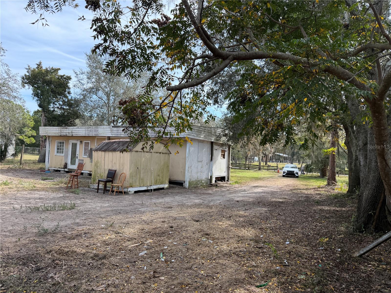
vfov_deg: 56.8
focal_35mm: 24
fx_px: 271
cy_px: 146
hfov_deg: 71.6
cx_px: 196
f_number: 1.78
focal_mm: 6.76
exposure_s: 1/1250
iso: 100
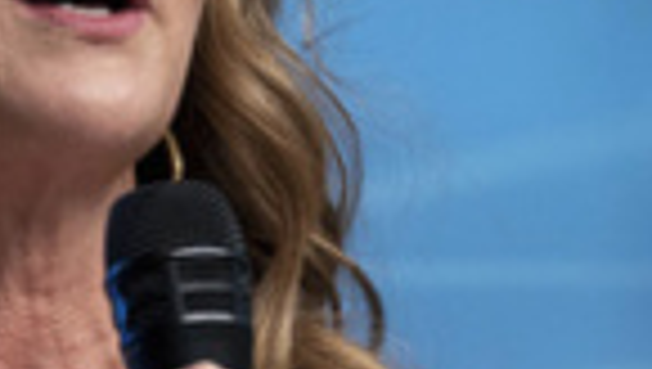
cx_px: 337
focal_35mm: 694
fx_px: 12014
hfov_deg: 3.1
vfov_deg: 1.8
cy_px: 148
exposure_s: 1/320
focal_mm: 200
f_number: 5
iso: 1600
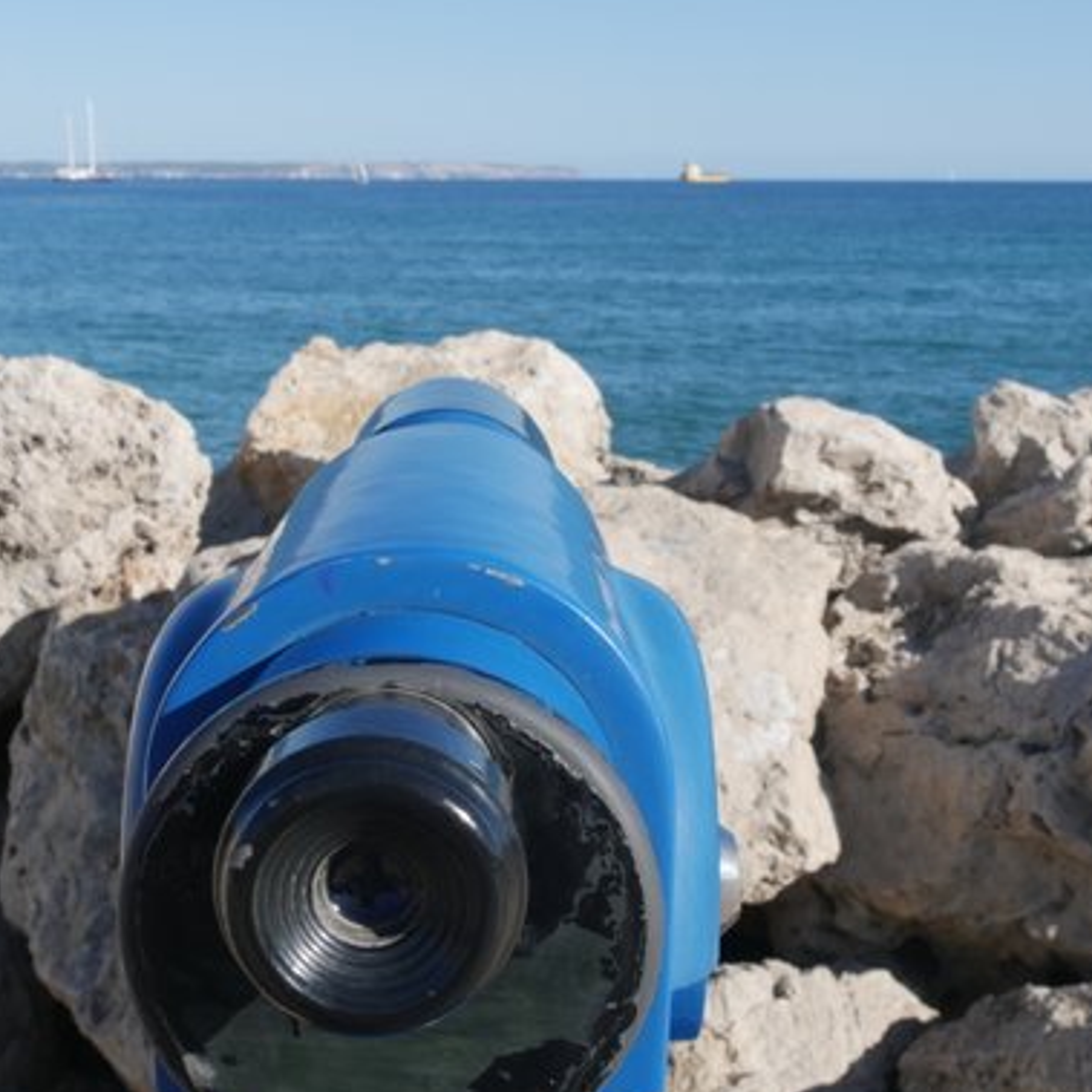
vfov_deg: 31.6
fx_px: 1927
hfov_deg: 31.6
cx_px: 501
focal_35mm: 54
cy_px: 578
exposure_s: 1/400
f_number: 11
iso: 400
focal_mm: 17
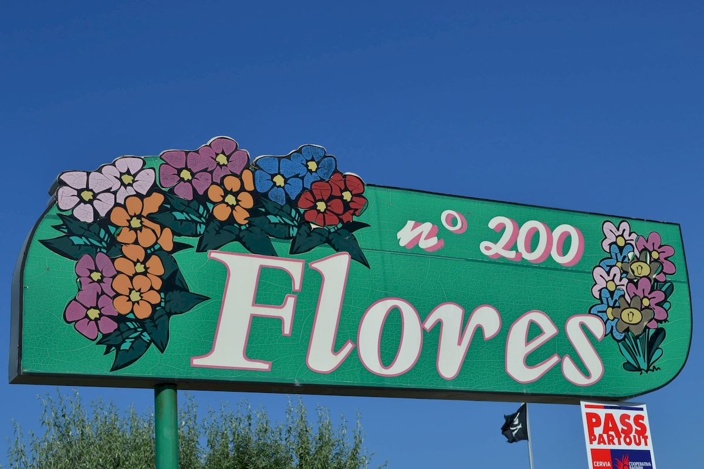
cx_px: 352
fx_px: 1173
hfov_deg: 33.4
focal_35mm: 60
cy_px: 234
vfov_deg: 22.6
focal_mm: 40
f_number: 9
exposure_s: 1/320
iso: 100
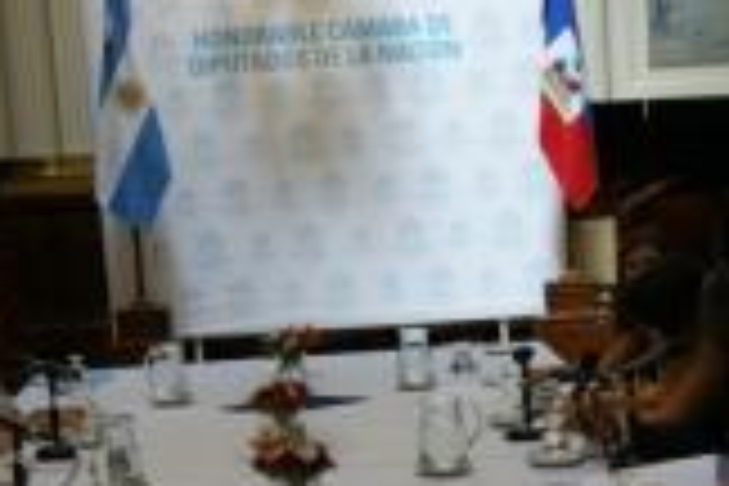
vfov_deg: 14.8
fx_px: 1843
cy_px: 493
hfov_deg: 22.4
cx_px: 378
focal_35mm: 91
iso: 125
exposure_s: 1/40
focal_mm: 22
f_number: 4
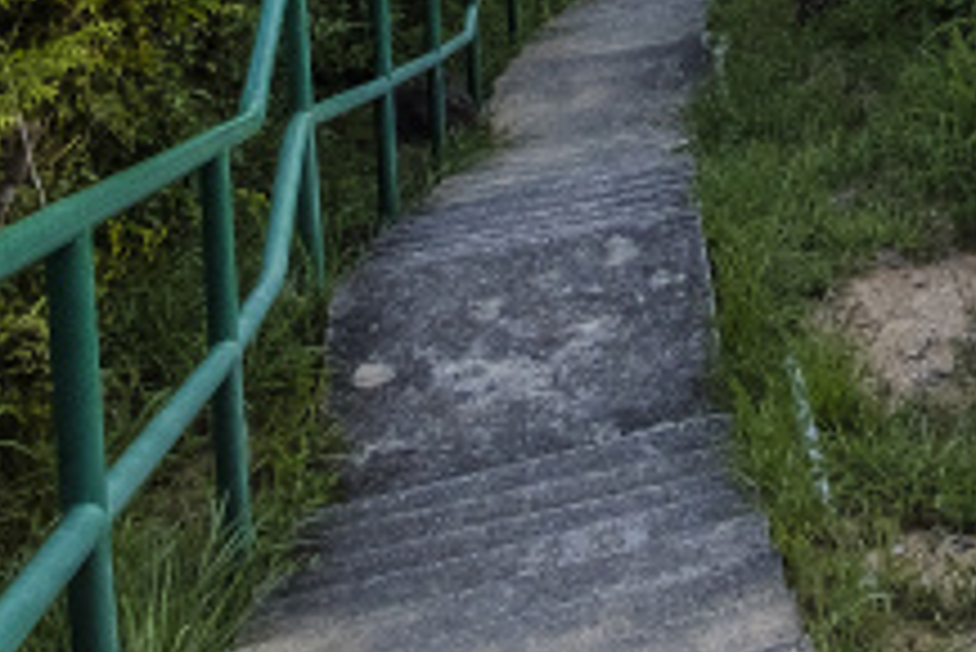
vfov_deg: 12.5
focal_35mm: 83
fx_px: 2252
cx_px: 1363
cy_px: -958
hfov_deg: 21.4
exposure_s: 1/250
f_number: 10
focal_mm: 10
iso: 200
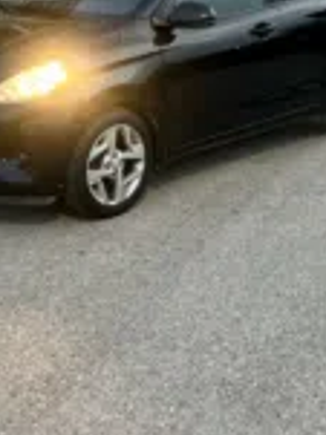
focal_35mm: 69
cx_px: 107
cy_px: -26
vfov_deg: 26.3
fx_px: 868
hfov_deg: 21.2
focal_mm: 5.7
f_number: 1.5
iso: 320
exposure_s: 1/60
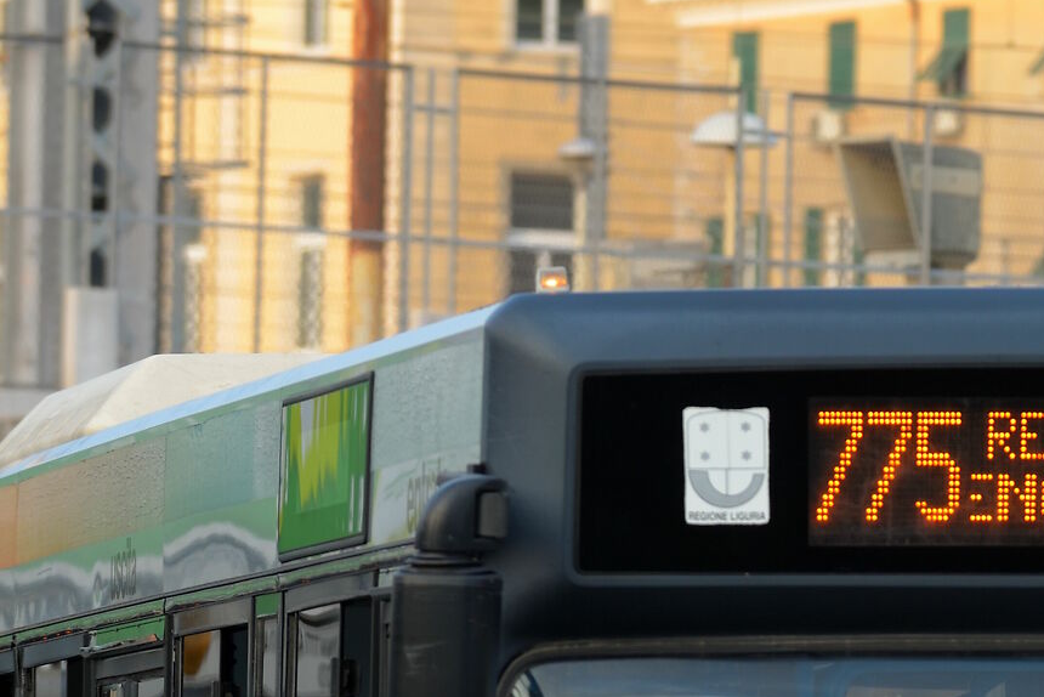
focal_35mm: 530
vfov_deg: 2.6
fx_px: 15374
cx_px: 1136
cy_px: 946
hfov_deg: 3.9
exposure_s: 1/400
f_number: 5.6
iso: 500
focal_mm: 190
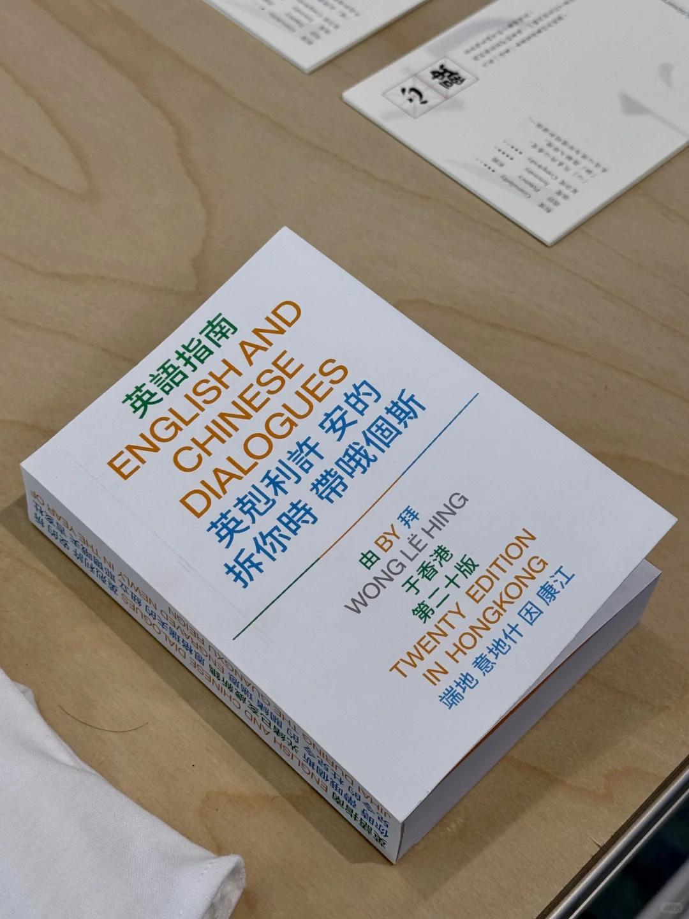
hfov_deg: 30.3
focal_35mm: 48
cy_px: 460
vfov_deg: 39.7
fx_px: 1274
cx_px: 344
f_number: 1.78
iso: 50
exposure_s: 1/125
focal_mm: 6.76
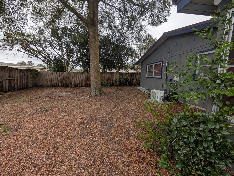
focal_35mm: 12
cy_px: 88
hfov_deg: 110.5
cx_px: 117
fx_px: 81
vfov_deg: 94.6
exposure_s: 1/547
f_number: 1.7
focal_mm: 2.02
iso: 45
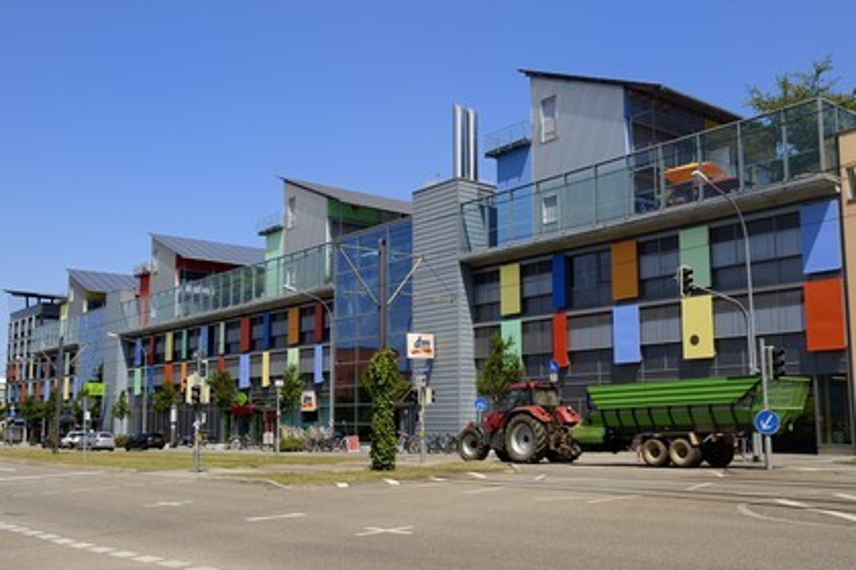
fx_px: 808
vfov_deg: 38.9
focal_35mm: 34
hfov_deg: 55.8
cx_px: 428
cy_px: 285
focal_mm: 34
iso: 200
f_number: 11
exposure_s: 1/320
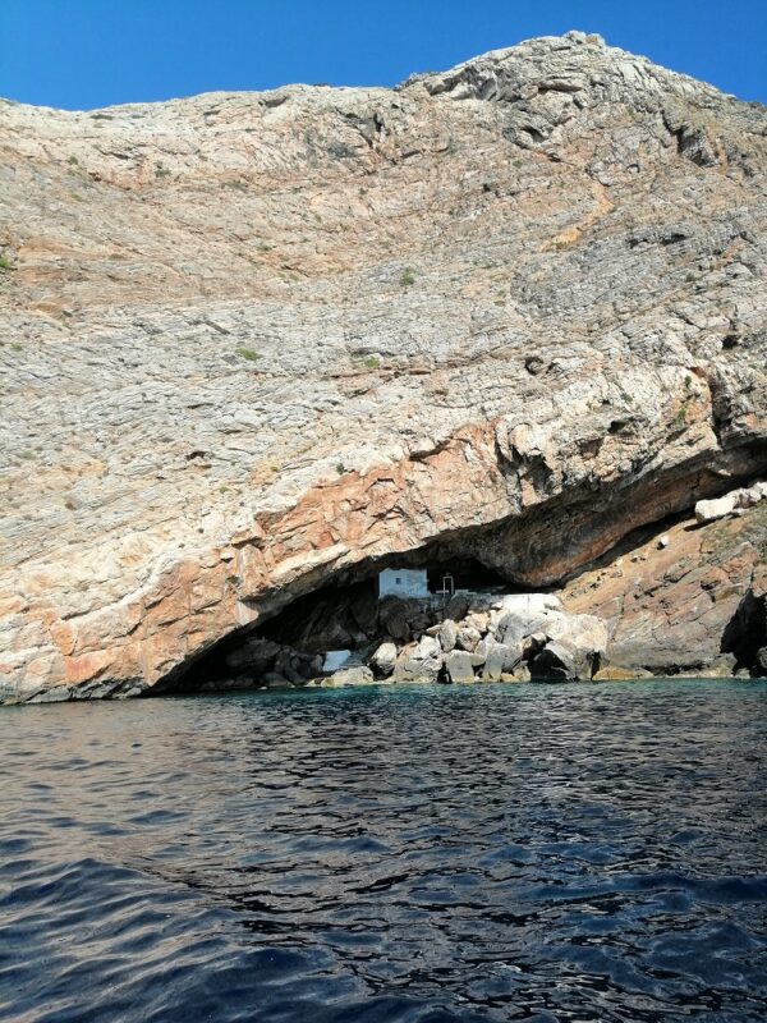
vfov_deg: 65.3
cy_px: 512
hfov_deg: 51.4
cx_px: 384
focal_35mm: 27
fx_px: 798
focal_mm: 3.95
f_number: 1.8
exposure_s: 1/1147
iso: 50
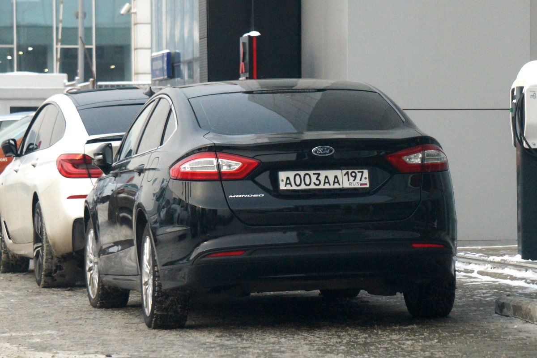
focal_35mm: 134
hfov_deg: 15.4
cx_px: 268
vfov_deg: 10.3
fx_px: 1991
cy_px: 179
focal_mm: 89
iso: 1600
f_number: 5
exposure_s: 1/2000
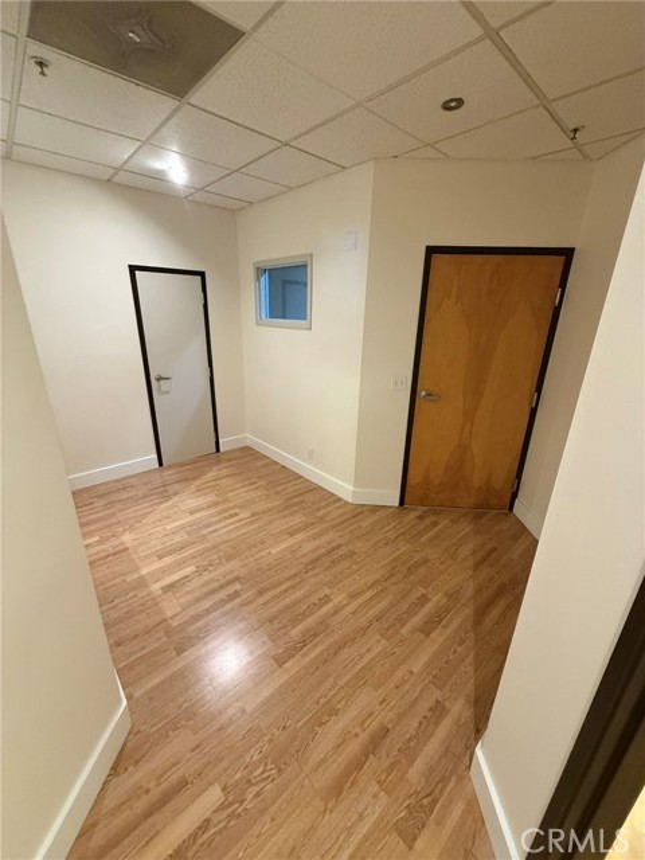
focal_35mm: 14
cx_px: 322
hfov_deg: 85.7
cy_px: 430
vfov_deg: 102.1
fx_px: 348
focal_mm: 2.22
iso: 500
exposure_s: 1/60
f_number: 2.2
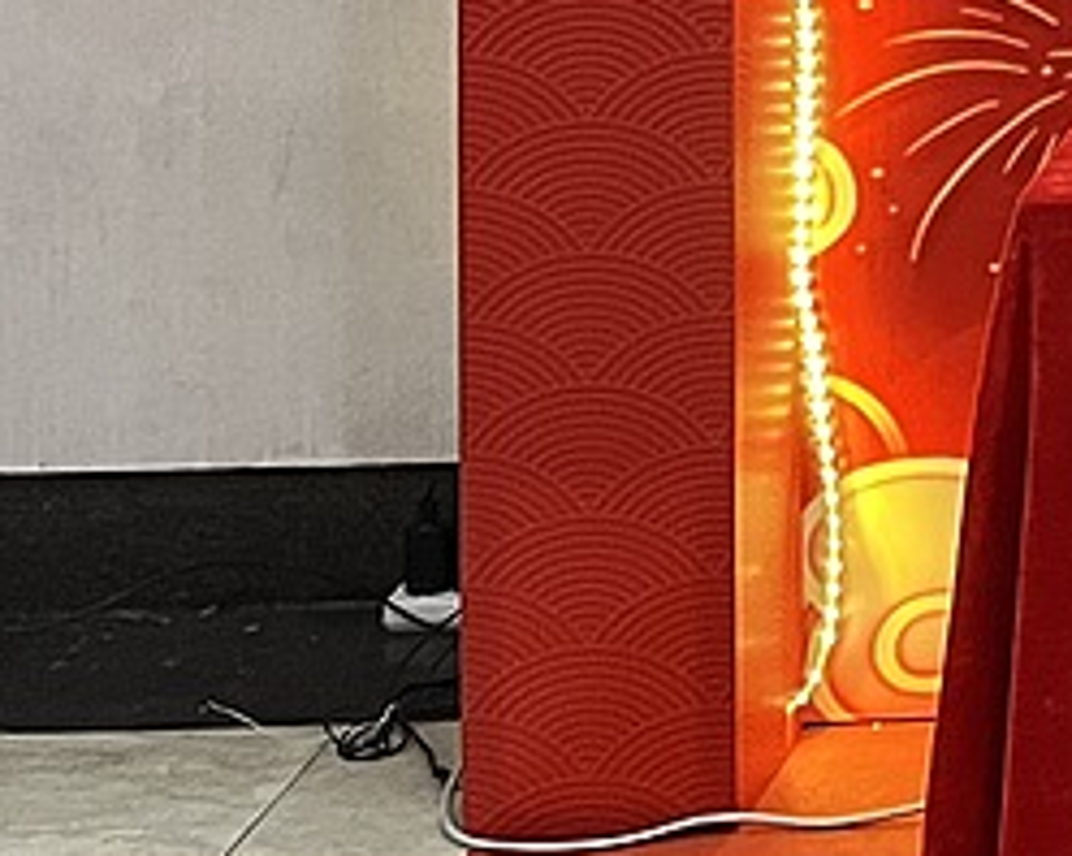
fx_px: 4153
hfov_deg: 12.5
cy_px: -713
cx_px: 2308
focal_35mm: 131
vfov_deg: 11.0
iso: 400
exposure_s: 1/50
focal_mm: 5.1
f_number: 1.6
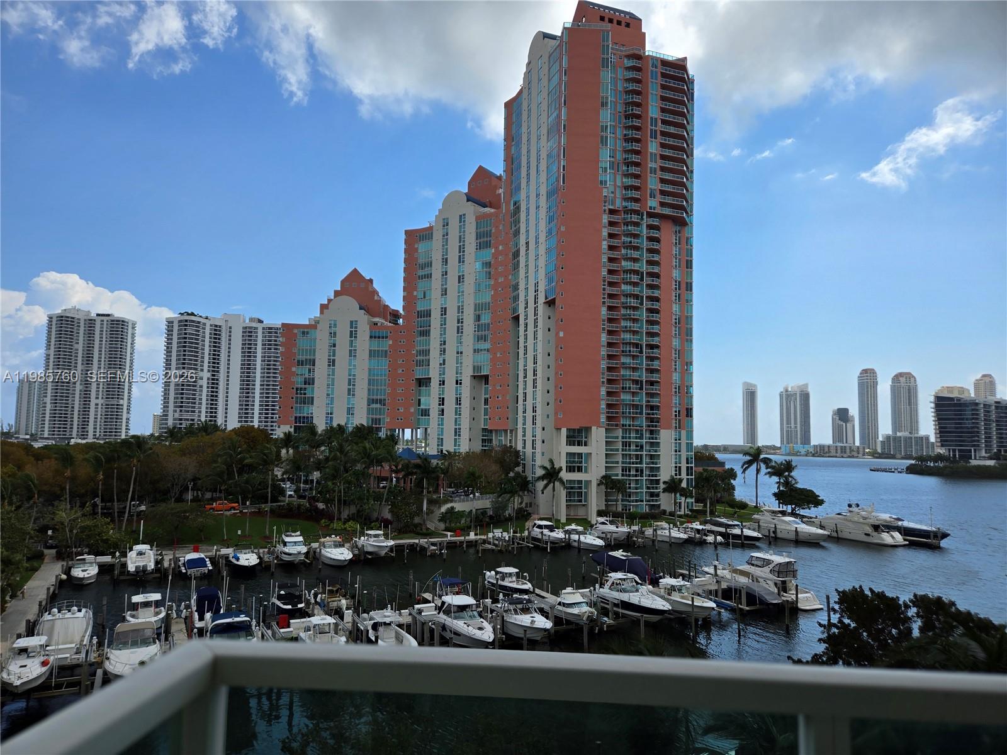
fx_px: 669
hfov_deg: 73.9
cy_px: 378
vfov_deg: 58.9
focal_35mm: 23
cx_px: 504
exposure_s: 1/2635
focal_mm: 5.4
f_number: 1.8
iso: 25
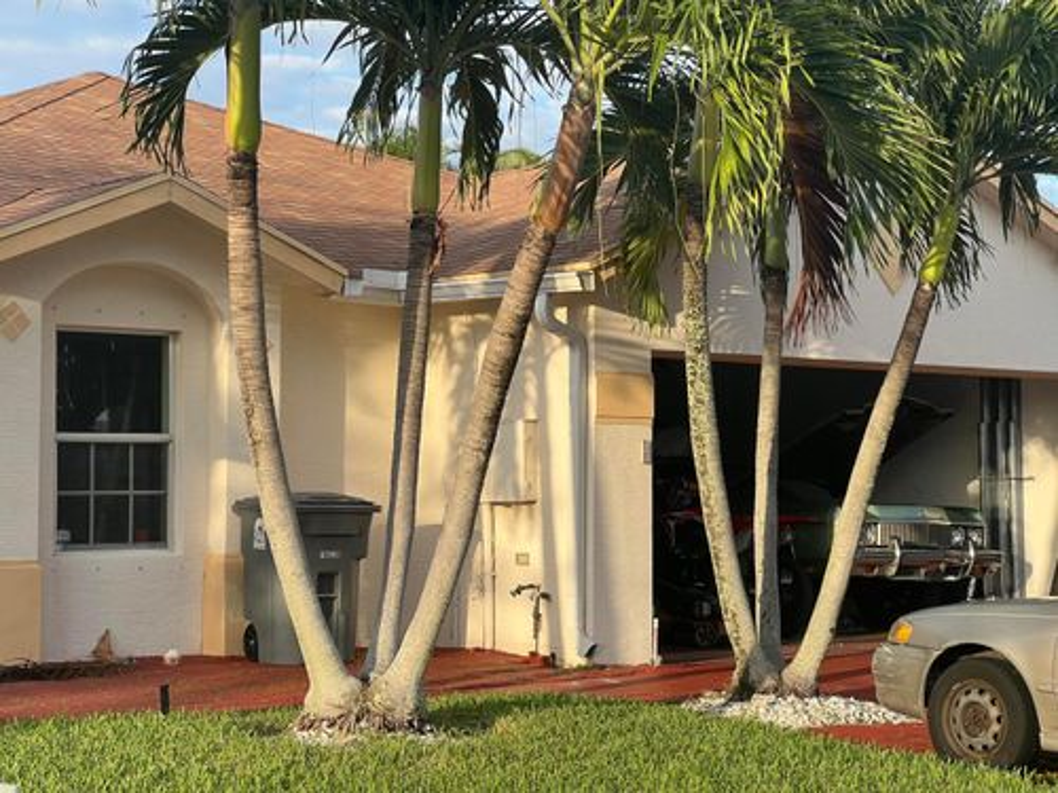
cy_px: 396
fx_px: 2353
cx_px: 529
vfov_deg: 19.1
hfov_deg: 25.3
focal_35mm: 77
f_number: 2.8
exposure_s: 1/214
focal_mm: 9
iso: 32
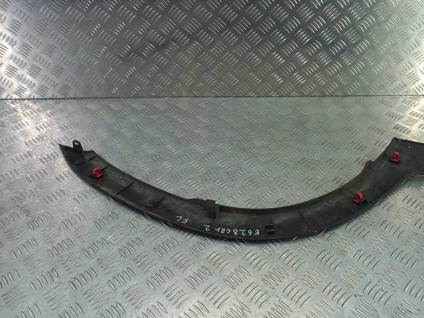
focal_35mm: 29
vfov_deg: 48.1
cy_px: 142
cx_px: 243
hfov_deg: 61.4
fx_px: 355
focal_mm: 4.6
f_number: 1.8
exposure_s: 1/50
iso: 50
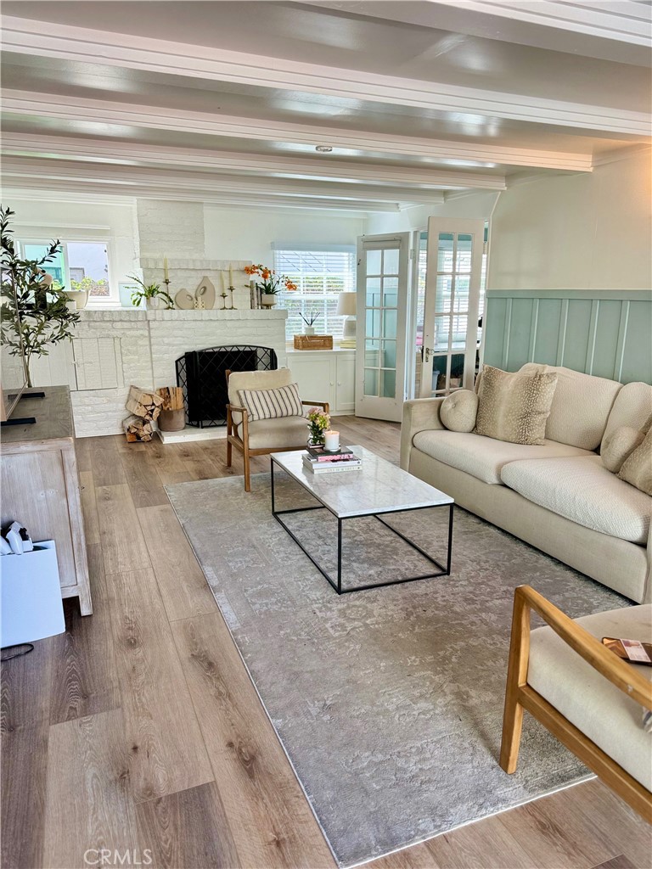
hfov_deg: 56.8
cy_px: 434
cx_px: 326
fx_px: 603
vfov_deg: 71.6
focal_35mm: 24
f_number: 1.78
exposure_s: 1/150
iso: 100
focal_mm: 6.86
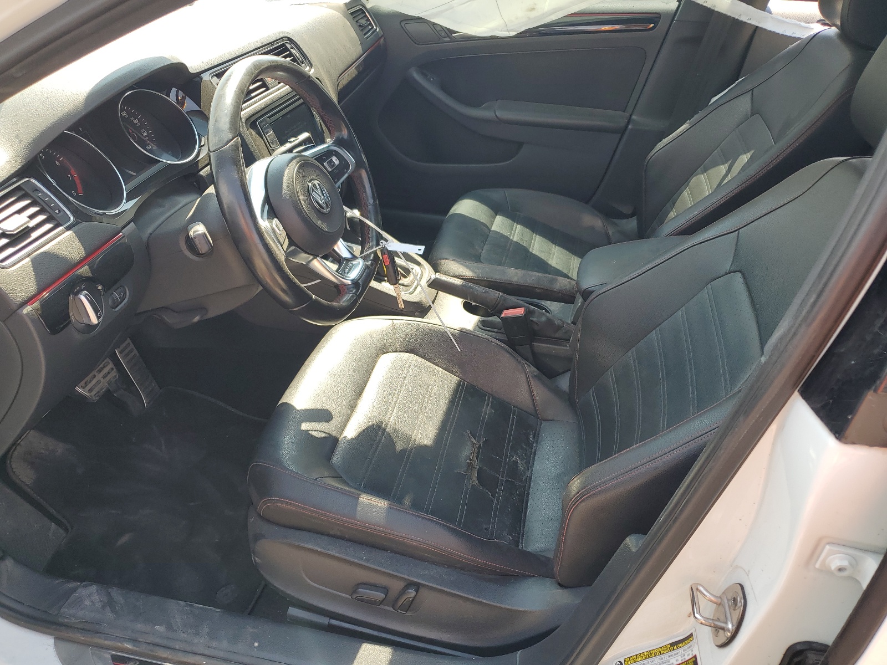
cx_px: 444
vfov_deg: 53.1
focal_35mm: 26
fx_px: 666
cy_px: 332
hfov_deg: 67.3
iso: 50
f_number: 1.5
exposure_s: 1/400
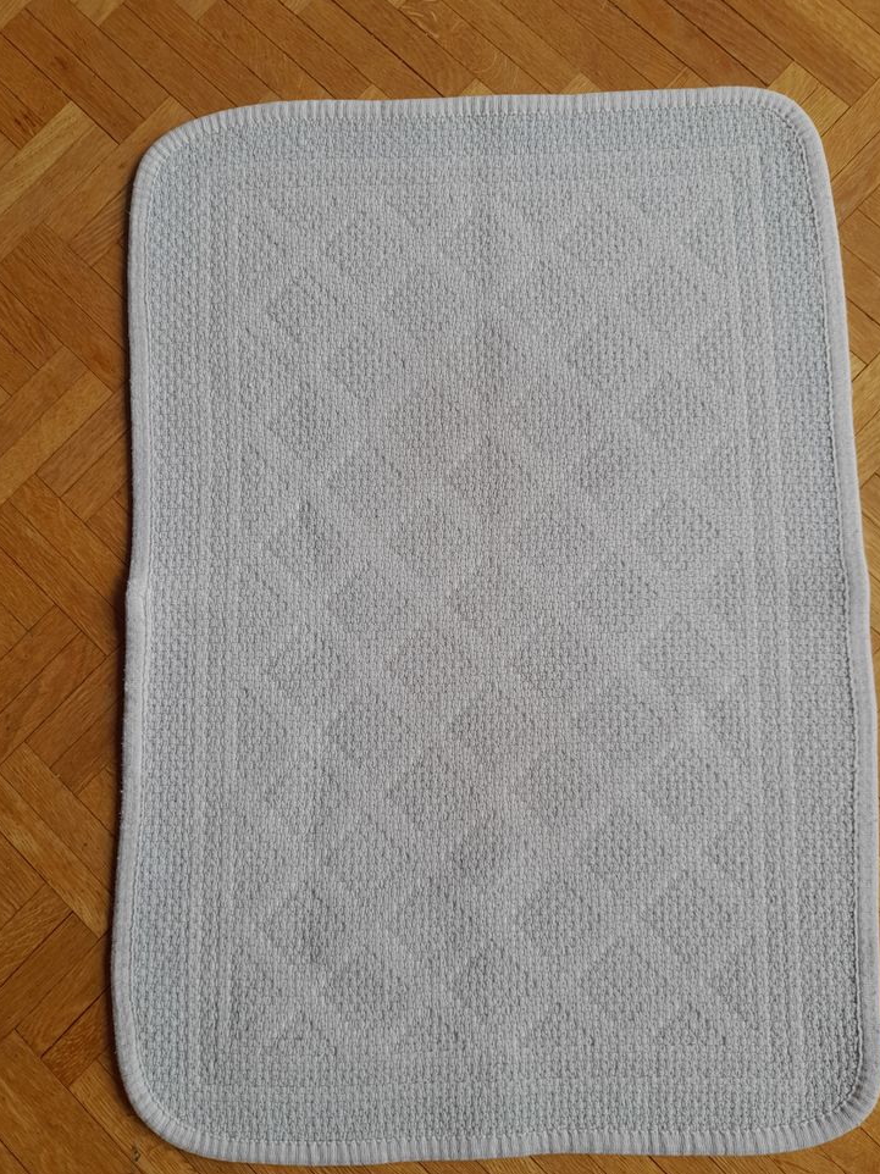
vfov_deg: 67.3
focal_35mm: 26
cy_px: 600
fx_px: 882
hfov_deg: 53.0
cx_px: 452
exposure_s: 1/100
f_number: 2
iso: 32
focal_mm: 4.6
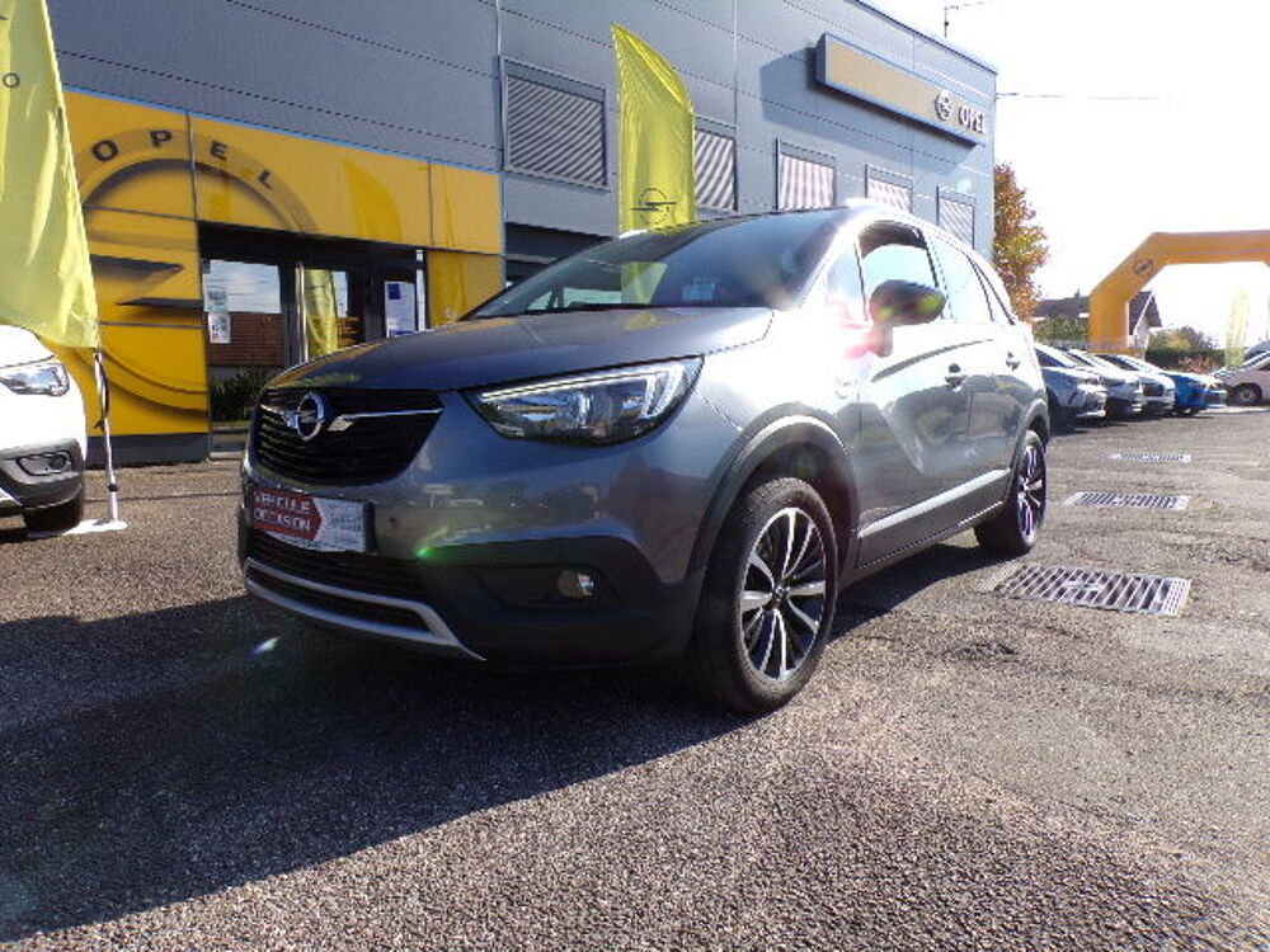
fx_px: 881
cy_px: 476
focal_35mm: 24
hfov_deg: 71.6
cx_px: 635
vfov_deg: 56.8
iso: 80
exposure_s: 1/240
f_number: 5.8
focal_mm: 4.3
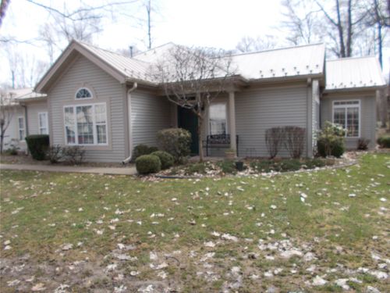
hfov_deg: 67.3
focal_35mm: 26
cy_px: 146
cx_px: 195
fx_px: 293
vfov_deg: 53.1
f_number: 3.2
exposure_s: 1/400
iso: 80
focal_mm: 4.6
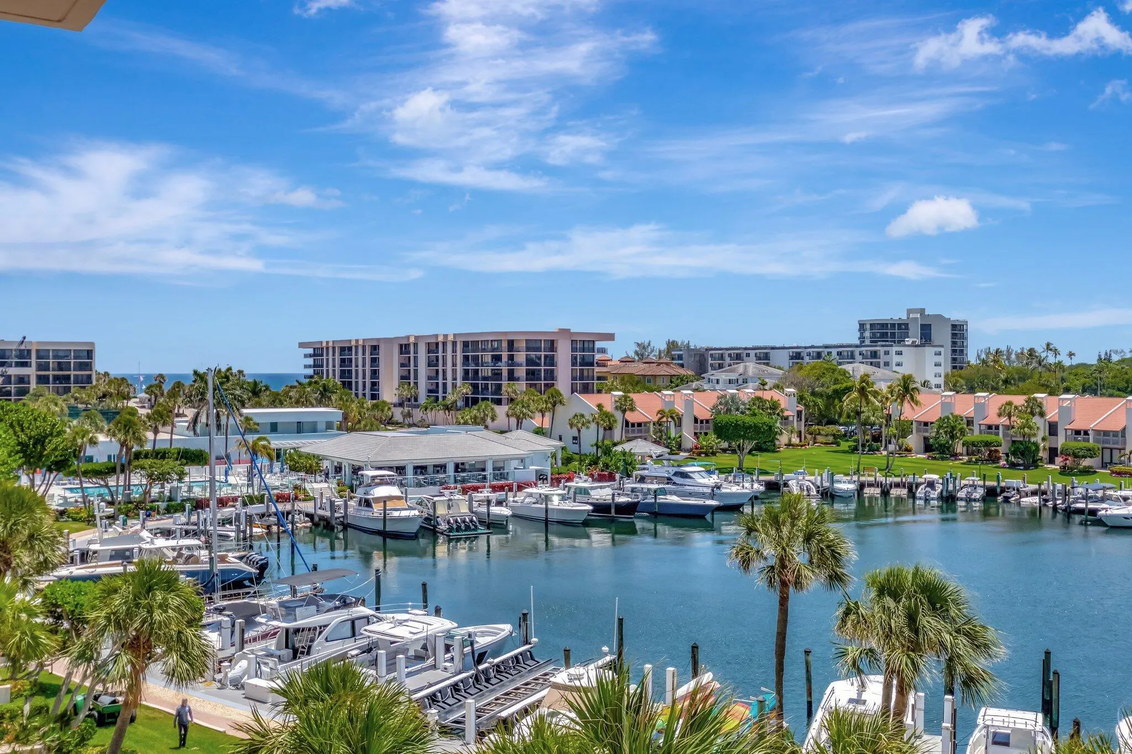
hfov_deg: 53.2
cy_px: 377
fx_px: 1131
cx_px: 566
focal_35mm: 36
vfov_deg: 36.8
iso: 640
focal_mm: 24
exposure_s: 1/3200
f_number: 8
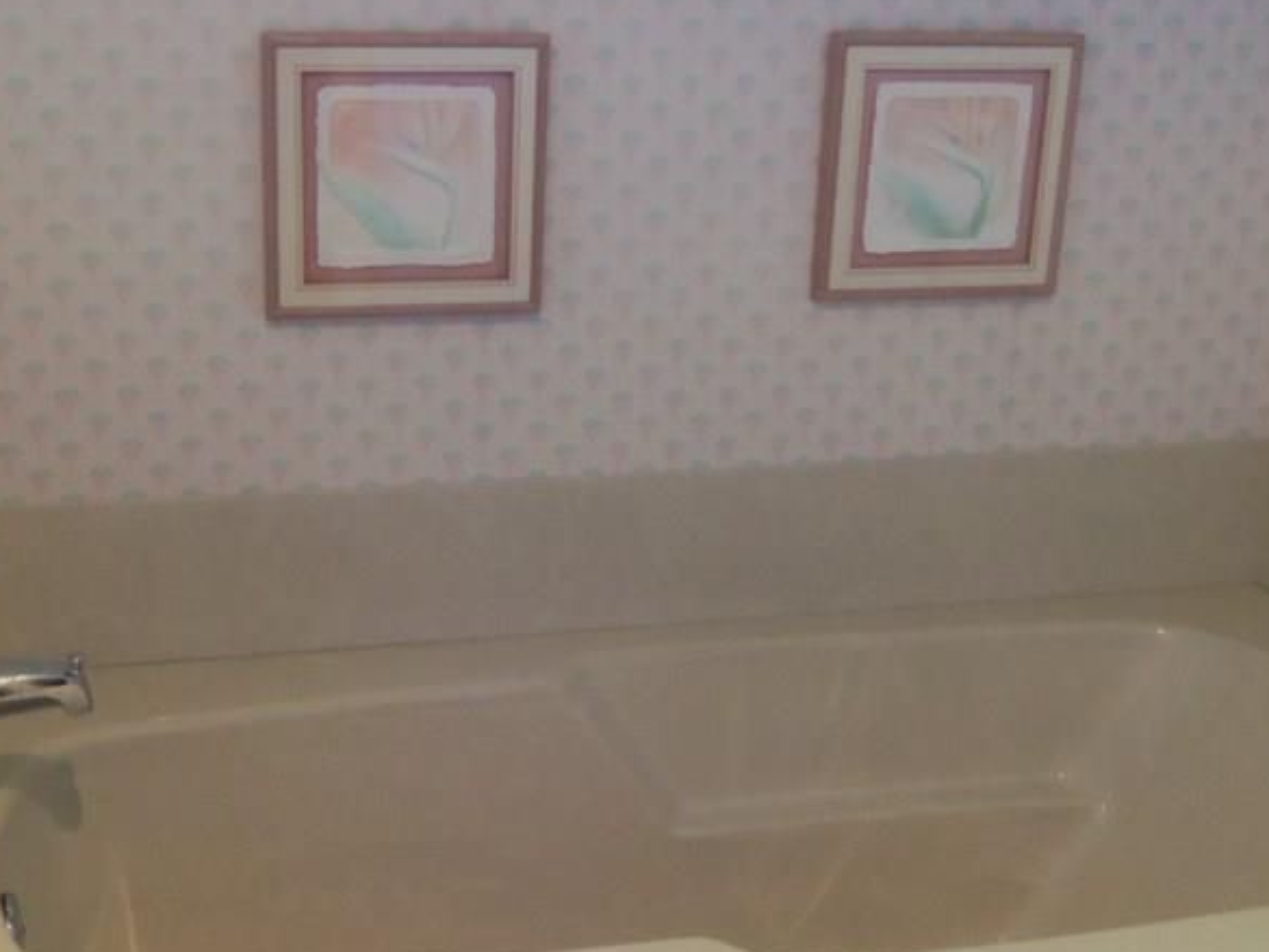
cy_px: 512
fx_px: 1797
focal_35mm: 49
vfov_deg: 29.7
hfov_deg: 38.8
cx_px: 529
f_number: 3.9
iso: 320
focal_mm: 5.1
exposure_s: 1/40
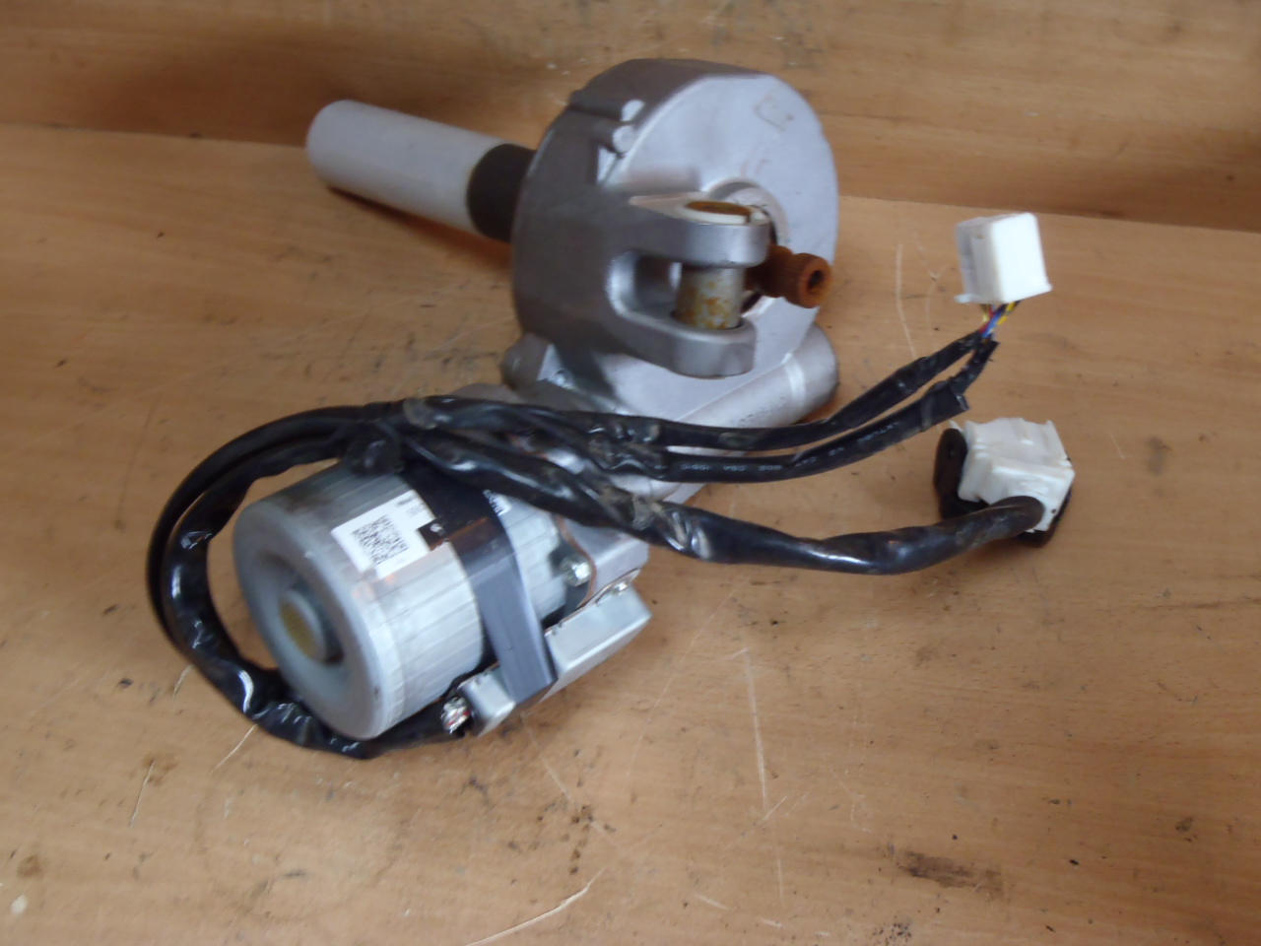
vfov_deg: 37.7
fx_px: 1384
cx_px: 630
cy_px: 473
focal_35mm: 38
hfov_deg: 49.0
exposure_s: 1/4
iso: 250
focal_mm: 6.83
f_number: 4.6
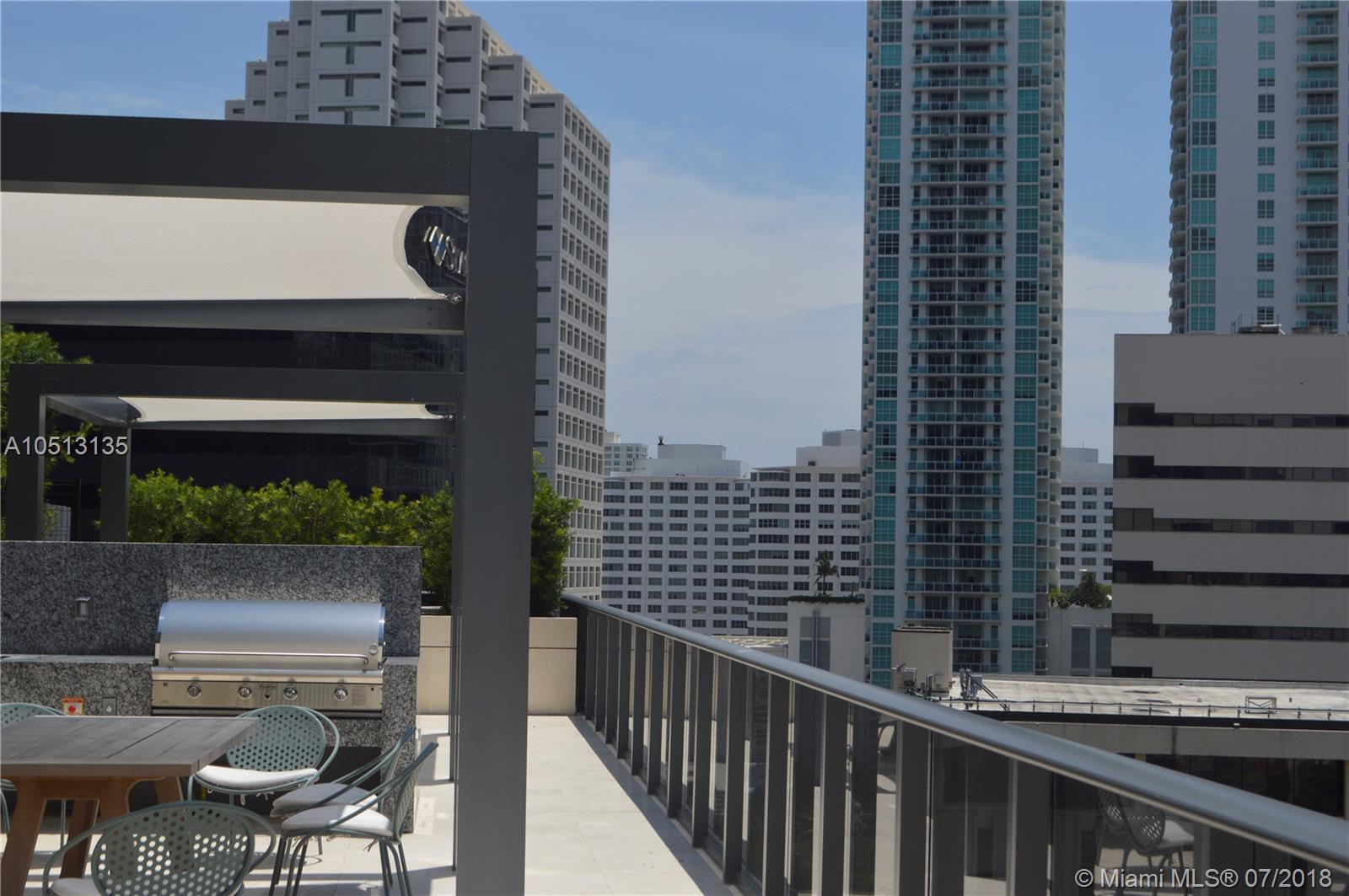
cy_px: 448
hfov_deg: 36.9
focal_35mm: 54
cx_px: 674
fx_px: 2021
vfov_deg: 25.0
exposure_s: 1/320
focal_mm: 36
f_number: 9
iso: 100
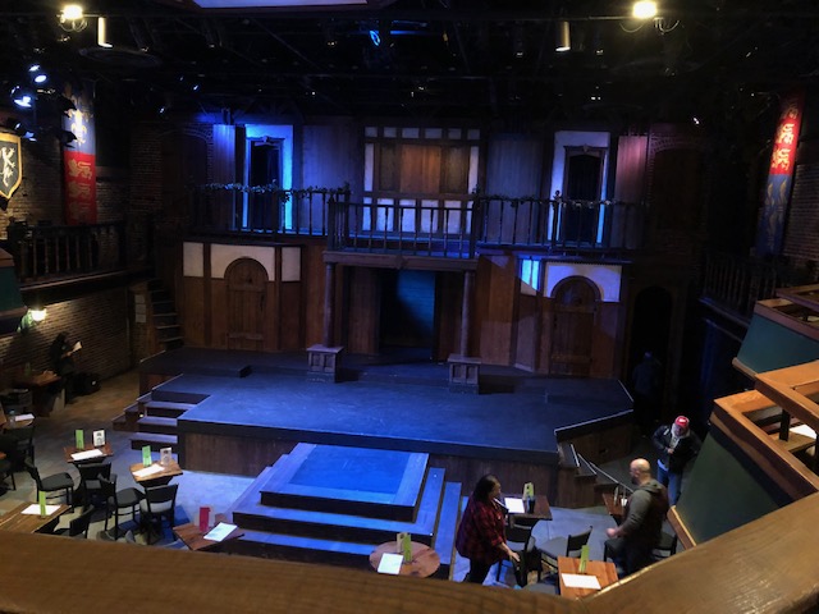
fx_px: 662
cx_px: 410
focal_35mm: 28
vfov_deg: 49.7
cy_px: 307
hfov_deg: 63.4
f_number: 1.8
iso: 125
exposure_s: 1/4
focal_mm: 3.99
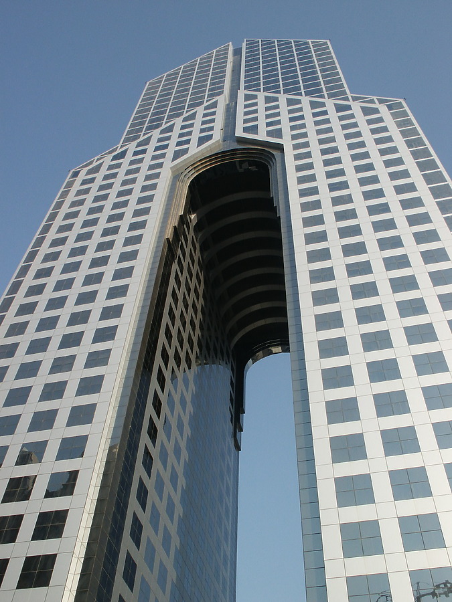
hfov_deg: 40.7
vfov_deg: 52.6
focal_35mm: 35
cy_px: 301
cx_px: 226
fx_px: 609
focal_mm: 7.18
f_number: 6.7
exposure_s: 1/250
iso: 64
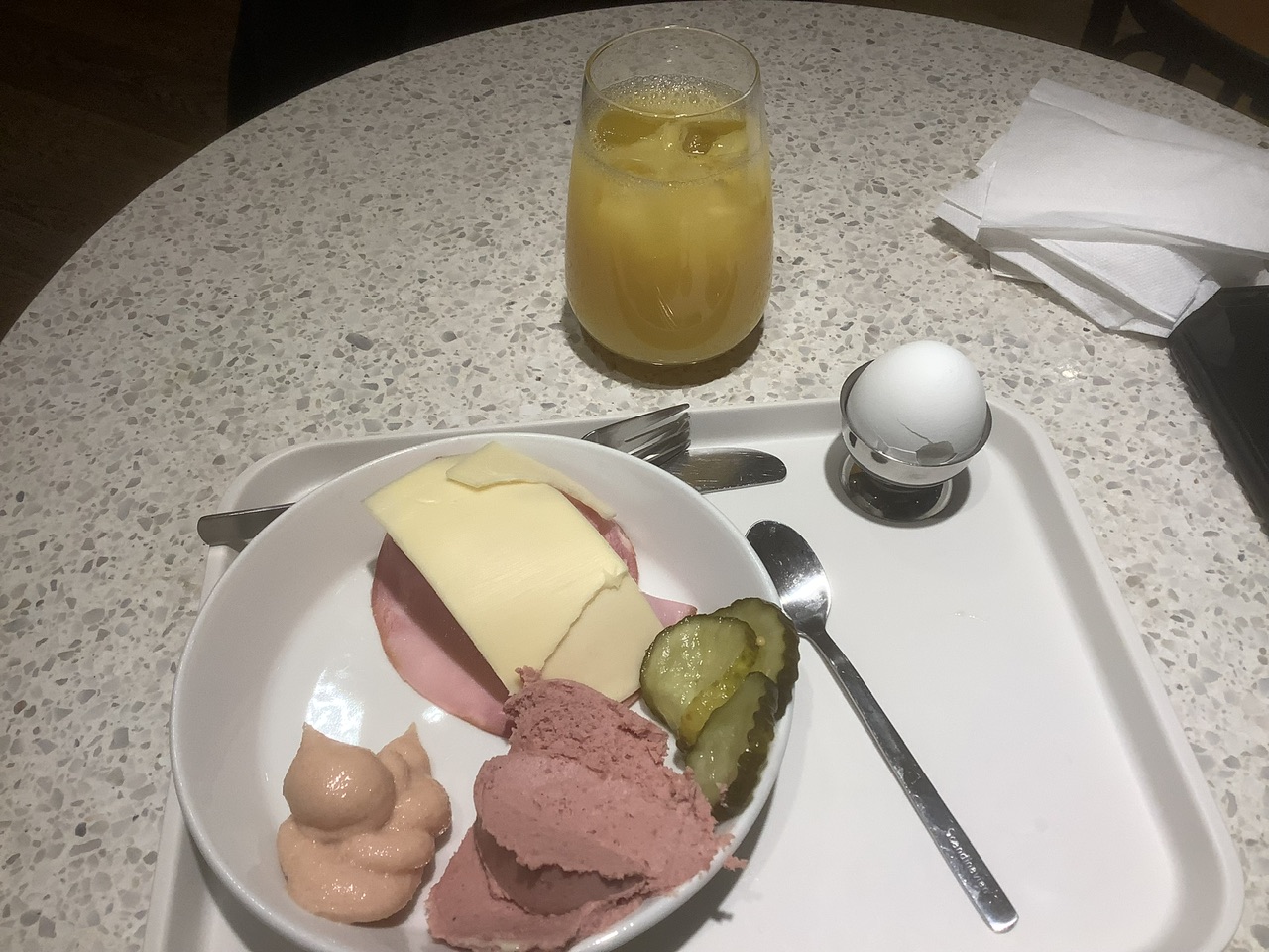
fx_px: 1136
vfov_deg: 45.4
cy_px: 476
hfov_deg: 58.4
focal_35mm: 31
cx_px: 634
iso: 64
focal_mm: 3.3
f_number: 2.4
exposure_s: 1/120
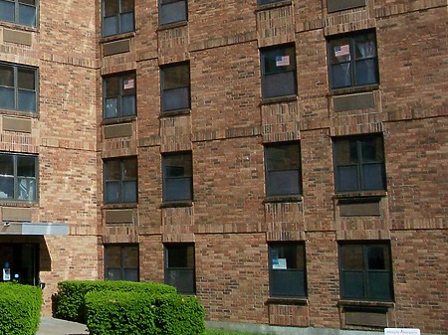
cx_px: 1
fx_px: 983
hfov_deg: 24.5
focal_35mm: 76
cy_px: 27
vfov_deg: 19.0
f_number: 4.8
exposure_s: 1/1000
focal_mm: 8
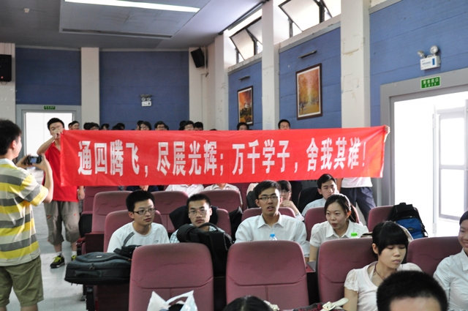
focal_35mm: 36
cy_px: 156
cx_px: 234
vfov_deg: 36.8
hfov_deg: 53.2
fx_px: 467
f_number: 2.8
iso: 800
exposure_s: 1/25
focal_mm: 24
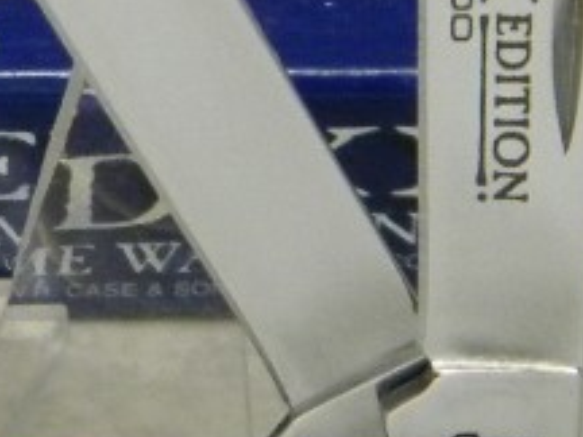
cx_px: -197
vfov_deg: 3.1
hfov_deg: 4.1
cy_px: 183
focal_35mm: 485
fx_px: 8168
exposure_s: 1/24.7
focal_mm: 19
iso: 400
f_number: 4.7
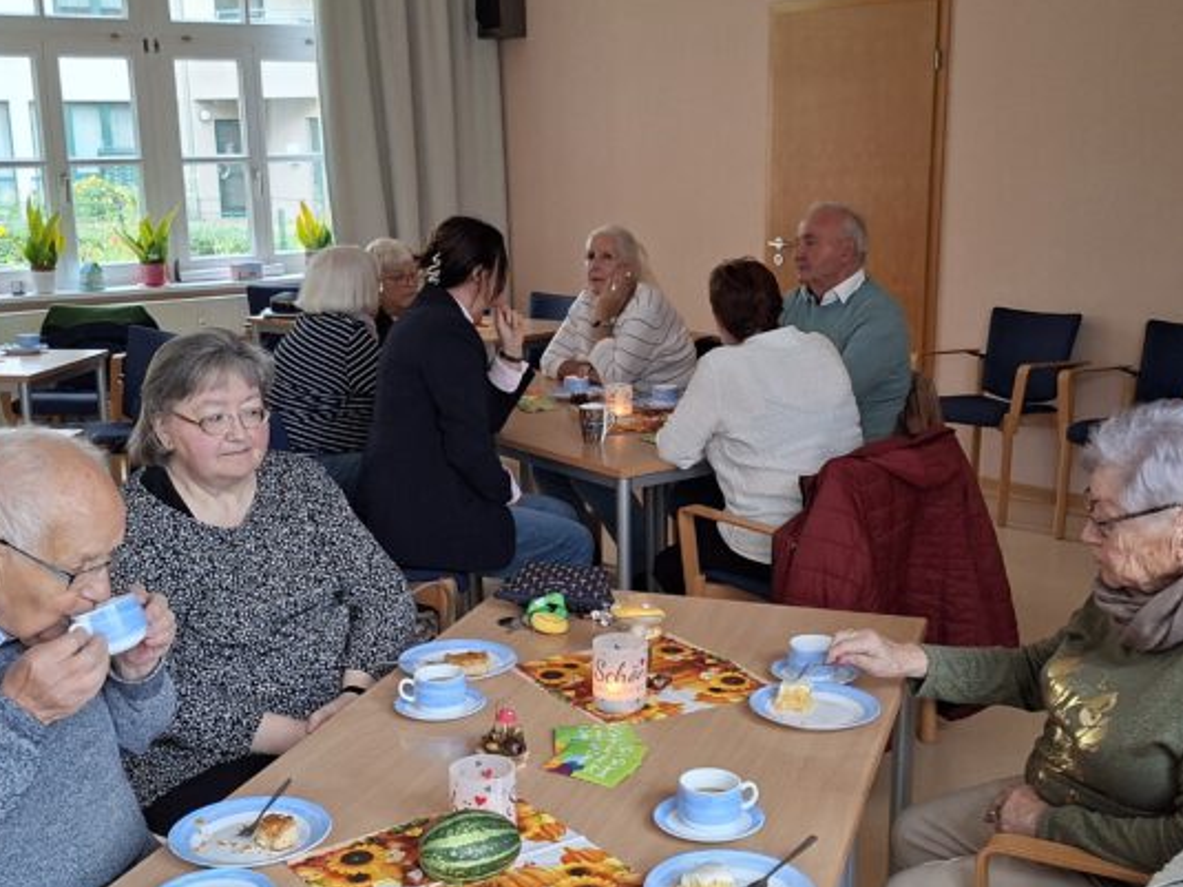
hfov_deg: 42.9
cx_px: 570
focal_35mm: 44
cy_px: 520
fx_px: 1503
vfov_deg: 32.8
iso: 200
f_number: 1.8
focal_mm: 5.54
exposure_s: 1/100
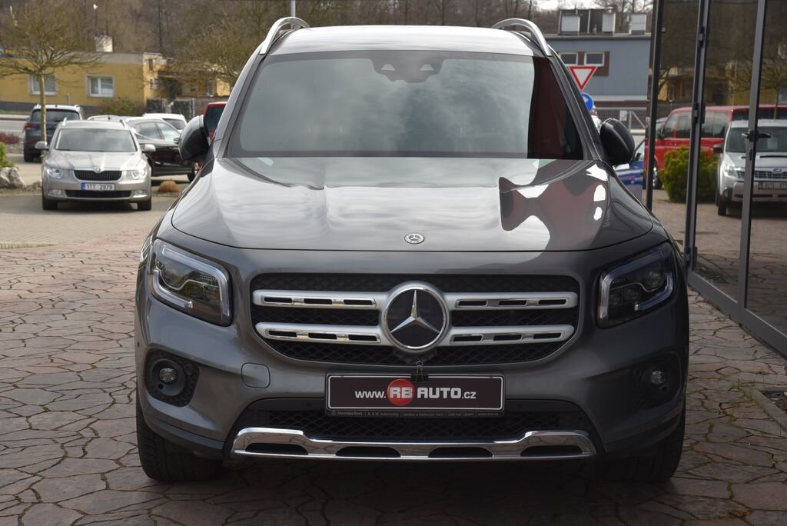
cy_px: 263
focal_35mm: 65
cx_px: 394
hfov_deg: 30.9
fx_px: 1422
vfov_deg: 20.9
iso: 500
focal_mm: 65
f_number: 10
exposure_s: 1/400
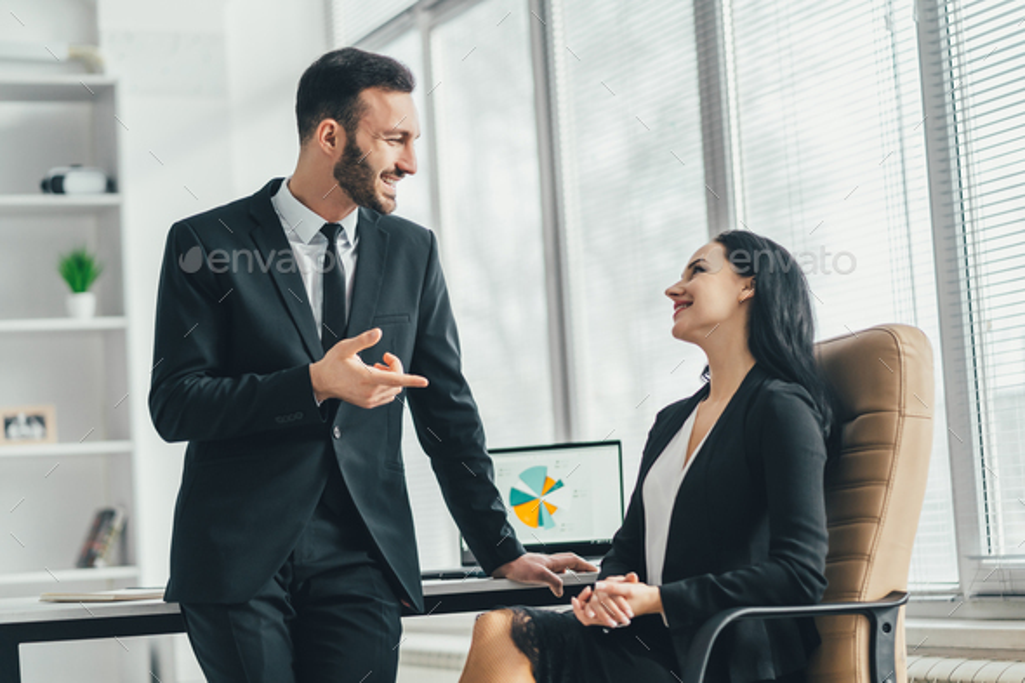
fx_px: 2419
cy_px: 342
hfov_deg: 23.9
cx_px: 512
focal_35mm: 85
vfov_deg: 16.1
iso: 250
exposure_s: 1/250
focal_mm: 85
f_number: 2
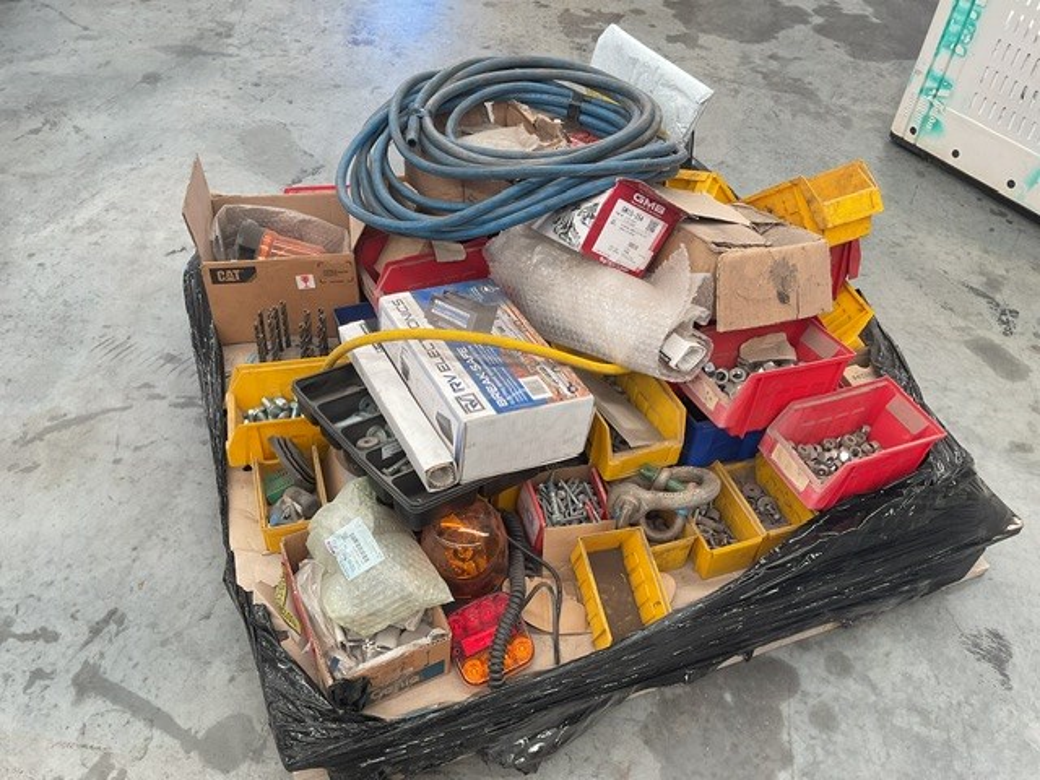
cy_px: 390
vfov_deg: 48.2
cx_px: 520
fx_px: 871
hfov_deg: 61.7
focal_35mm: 29
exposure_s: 1/60
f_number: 1.8
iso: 40
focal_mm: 3
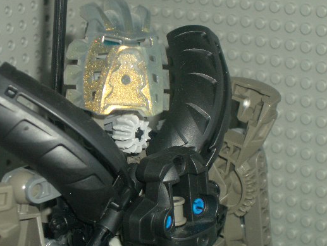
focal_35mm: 109
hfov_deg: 18.0
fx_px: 1030
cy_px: 116
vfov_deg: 13.6
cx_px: 134
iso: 100
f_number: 4.4
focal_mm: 14.6
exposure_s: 1/60
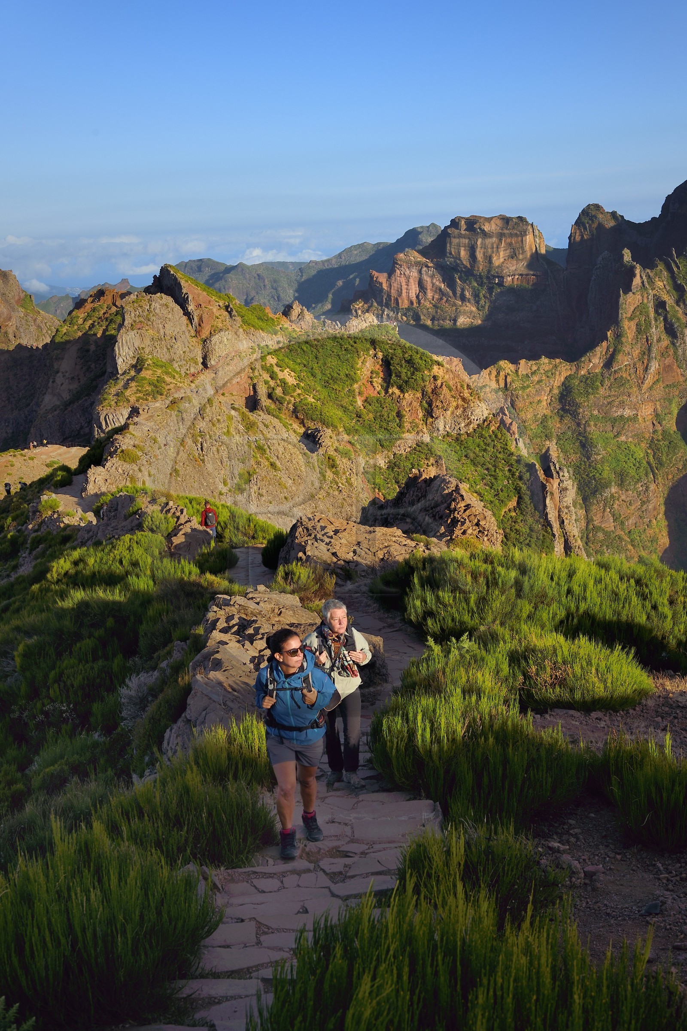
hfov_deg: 33.4
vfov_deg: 48.5
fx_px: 1146
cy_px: 516
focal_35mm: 40
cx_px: 344
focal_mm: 40
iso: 200
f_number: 9
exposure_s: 1/250
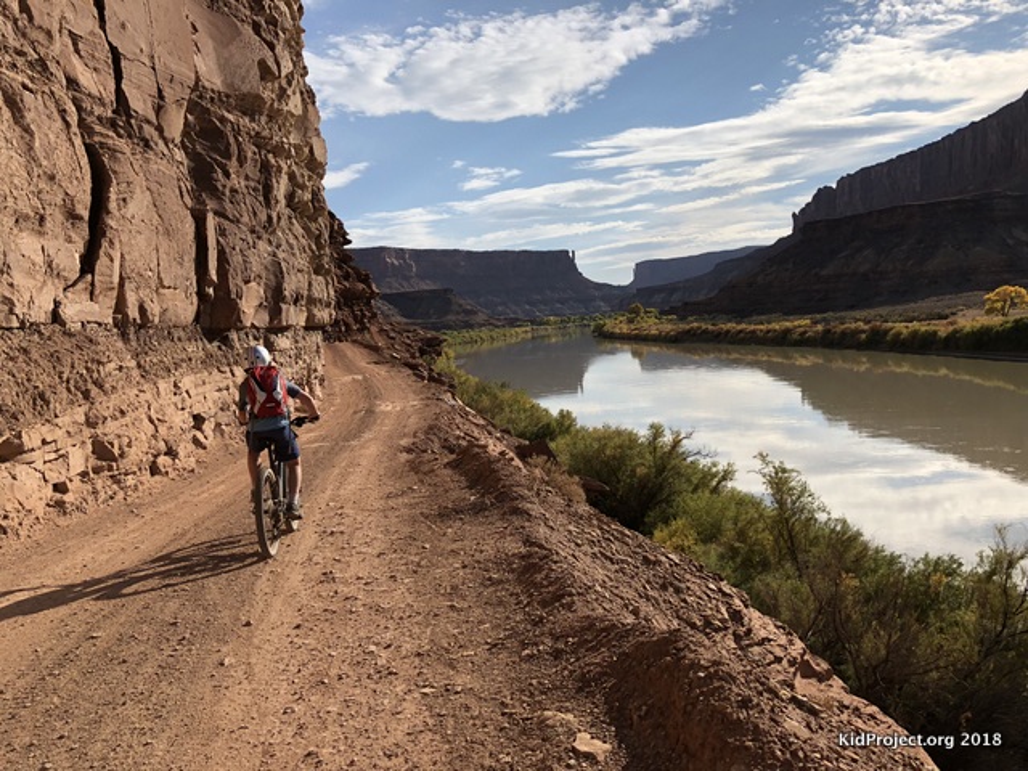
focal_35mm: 29
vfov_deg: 48.2
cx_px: 514
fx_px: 861
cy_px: 386
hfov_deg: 61.7
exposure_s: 1/3436
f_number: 1.8
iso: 20
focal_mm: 3.99
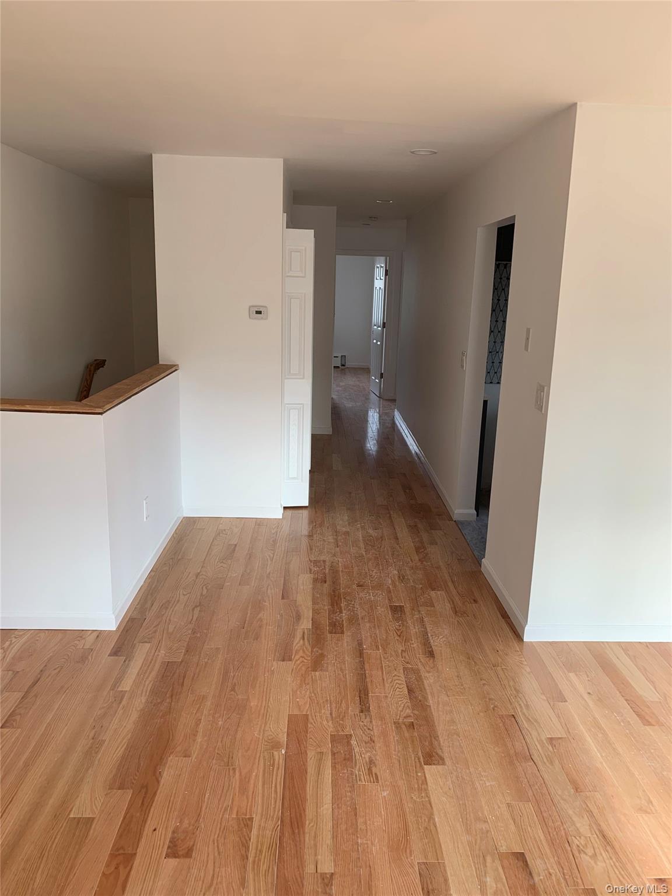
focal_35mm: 26
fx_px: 673
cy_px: 448
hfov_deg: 53.1
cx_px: 336
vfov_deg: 67.3
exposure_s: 1/121
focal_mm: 4.25
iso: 40
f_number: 1.8
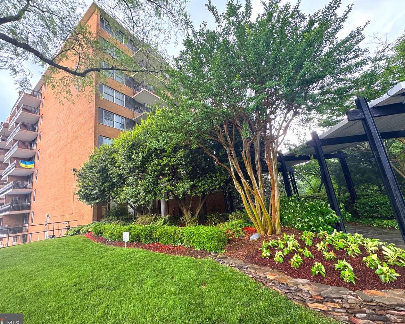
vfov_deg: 84.0
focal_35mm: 15
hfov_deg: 96.7
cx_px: 191
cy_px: 165
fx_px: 180
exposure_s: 1/99
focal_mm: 2.22
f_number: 2.2
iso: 200
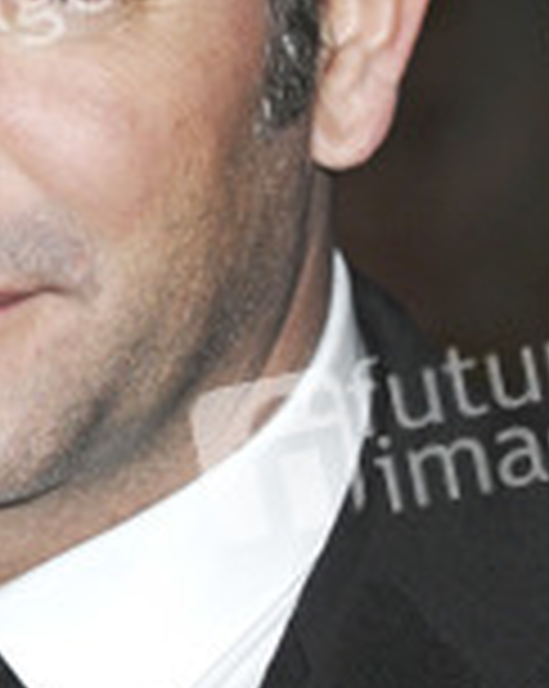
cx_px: 16
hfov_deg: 2.9
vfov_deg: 3.6
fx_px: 10872
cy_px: 211
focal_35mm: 534
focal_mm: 145
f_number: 4.5
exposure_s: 1/250
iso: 640
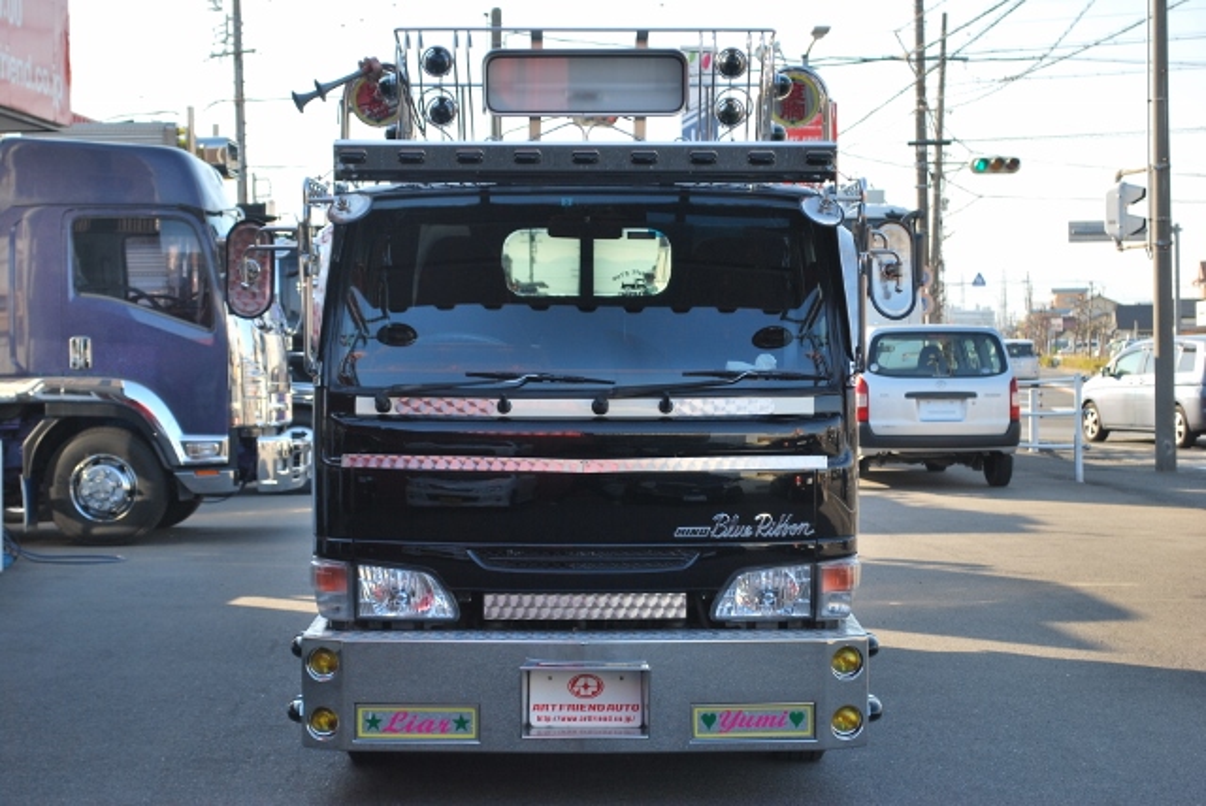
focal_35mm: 72
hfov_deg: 28.0
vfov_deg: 19.0
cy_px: 403
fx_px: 2414
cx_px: 603
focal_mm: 48
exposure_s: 1/125
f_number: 5.6
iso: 100
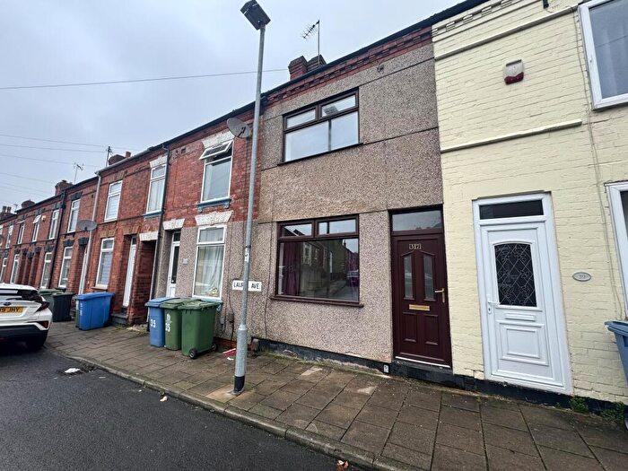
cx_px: 314
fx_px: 254
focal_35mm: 14
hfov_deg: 102.1
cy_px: 236
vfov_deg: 85.7
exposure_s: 1/187
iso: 40
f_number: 2.2
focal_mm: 2.22
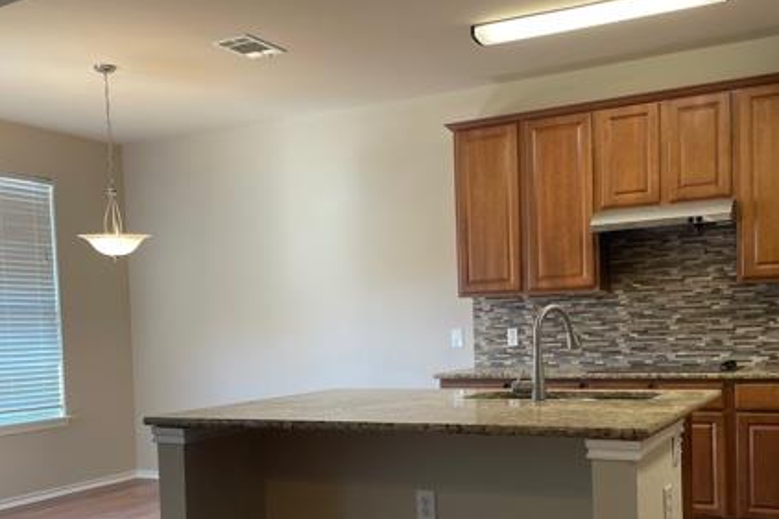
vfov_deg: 32.1
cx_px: 412
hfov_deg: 47.4
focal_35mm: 41
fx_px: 887
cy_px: 379
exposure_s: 1/120
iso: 125
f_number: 1.6
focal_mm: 4.2
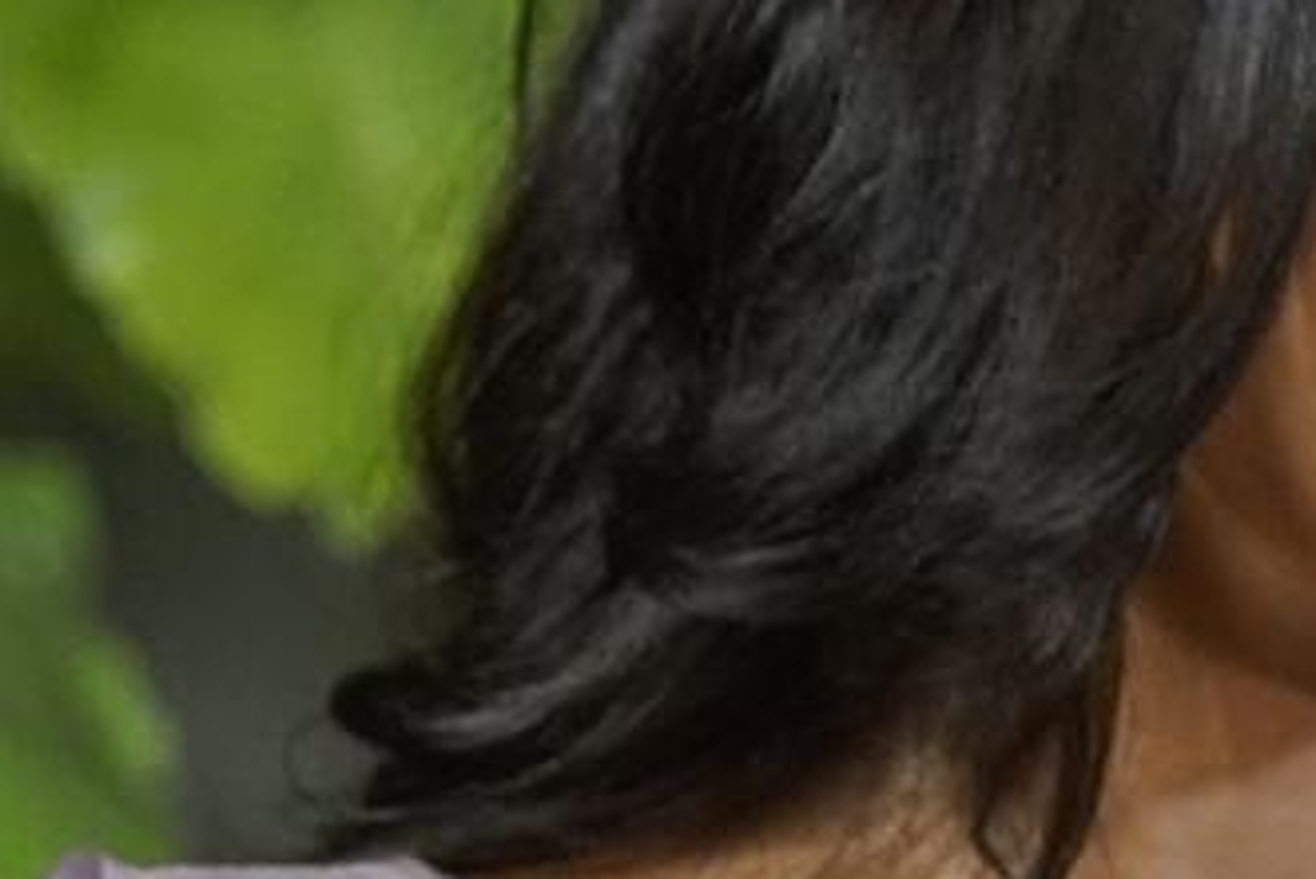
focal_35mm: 726
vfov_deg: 1.9
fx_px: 26550
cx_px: 1555
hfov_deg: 2.8
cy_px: 1191
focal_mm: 120
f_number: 2.8
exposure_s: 1/80
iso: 4000
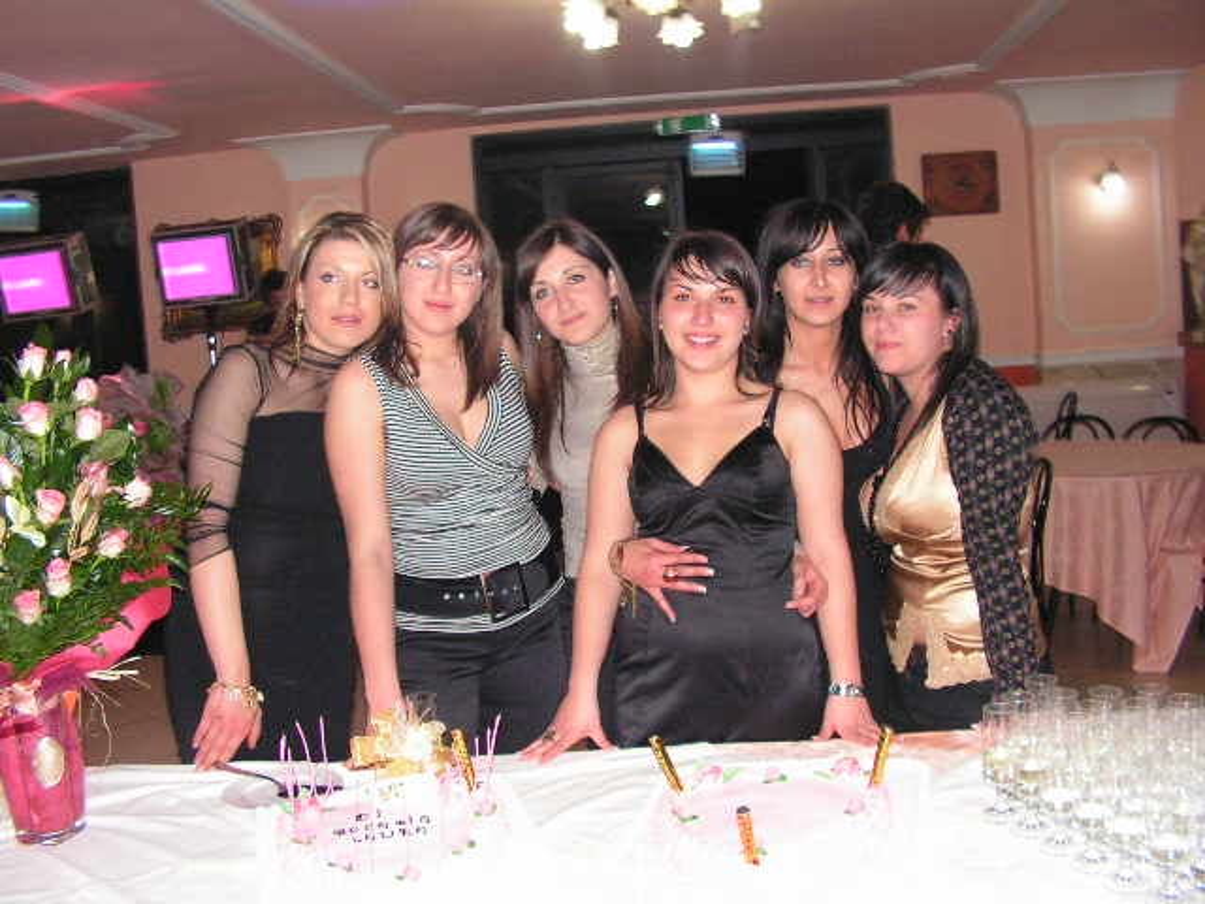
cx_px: 602
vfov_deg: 39.7
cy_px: 452
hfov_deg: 51.4
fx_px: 1253
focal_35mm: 36
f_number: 3.2
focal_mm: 6
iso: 200
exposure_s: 1/40
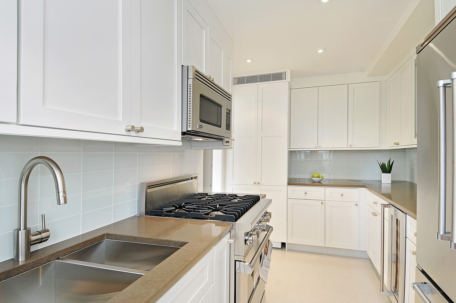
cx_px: 228
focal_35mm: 18
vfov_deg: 67.2
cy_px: 152
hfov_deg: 90.1
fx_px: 228
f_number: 7.1
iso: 200
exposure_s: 1/6
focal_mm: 12
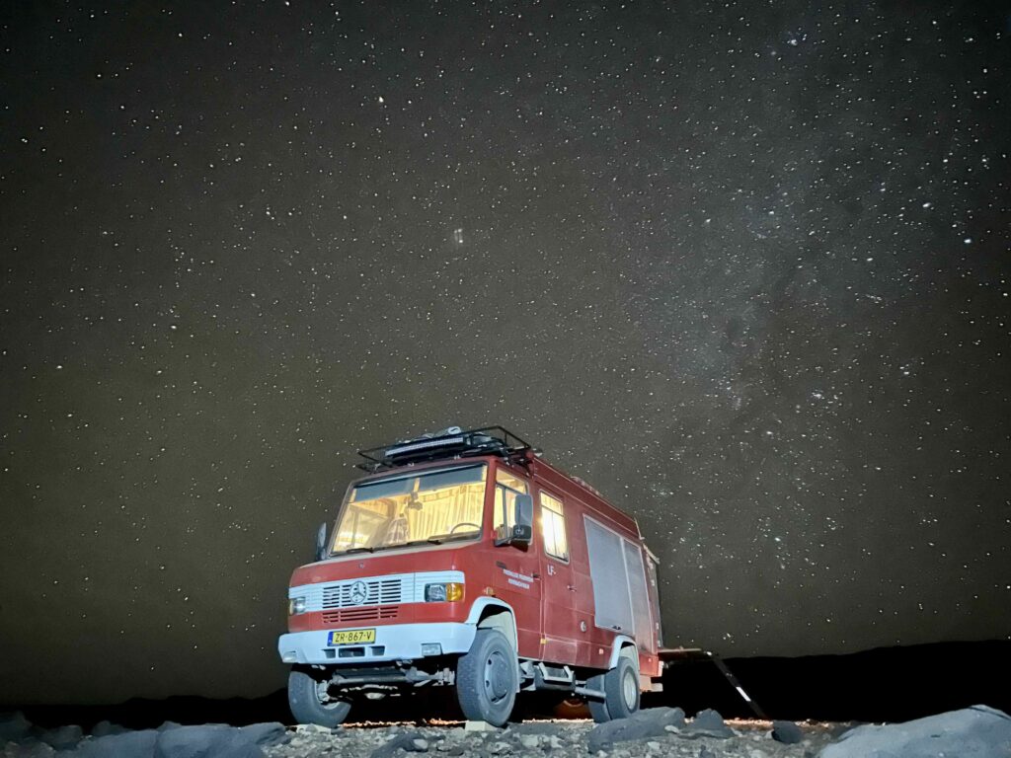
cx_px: 506
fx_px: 759
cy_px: 379
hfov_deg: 67.3
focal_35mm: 26
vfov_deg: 53.1
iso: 6400
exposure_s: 10
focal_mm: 5.7
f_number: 1.5
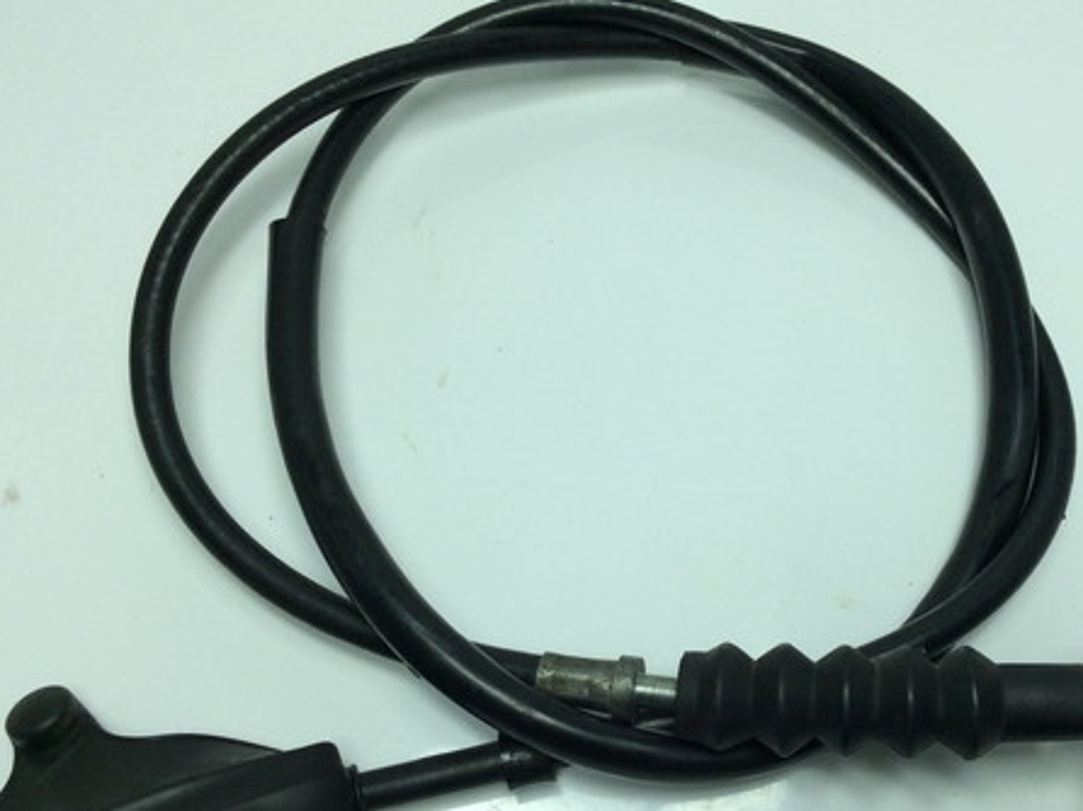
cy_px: 495
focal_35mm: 43
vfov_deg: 33.4
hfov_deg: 43.6
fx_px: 1345
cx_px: 660
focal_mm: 3.3
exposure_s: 1/515
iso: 32
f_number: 2.4
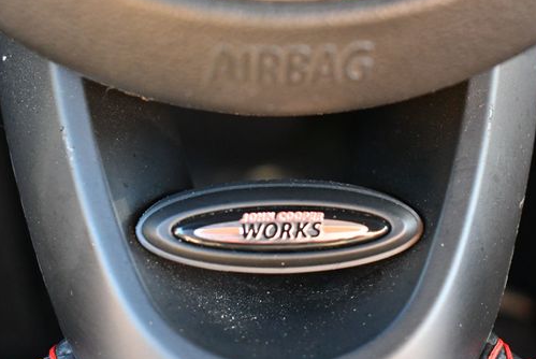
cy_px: 189
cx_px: 273
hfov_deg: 26.3
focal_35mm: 77
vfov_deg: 17.8
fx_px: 1148
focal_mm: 30
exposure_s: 1/125
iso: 2200
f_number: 4.2
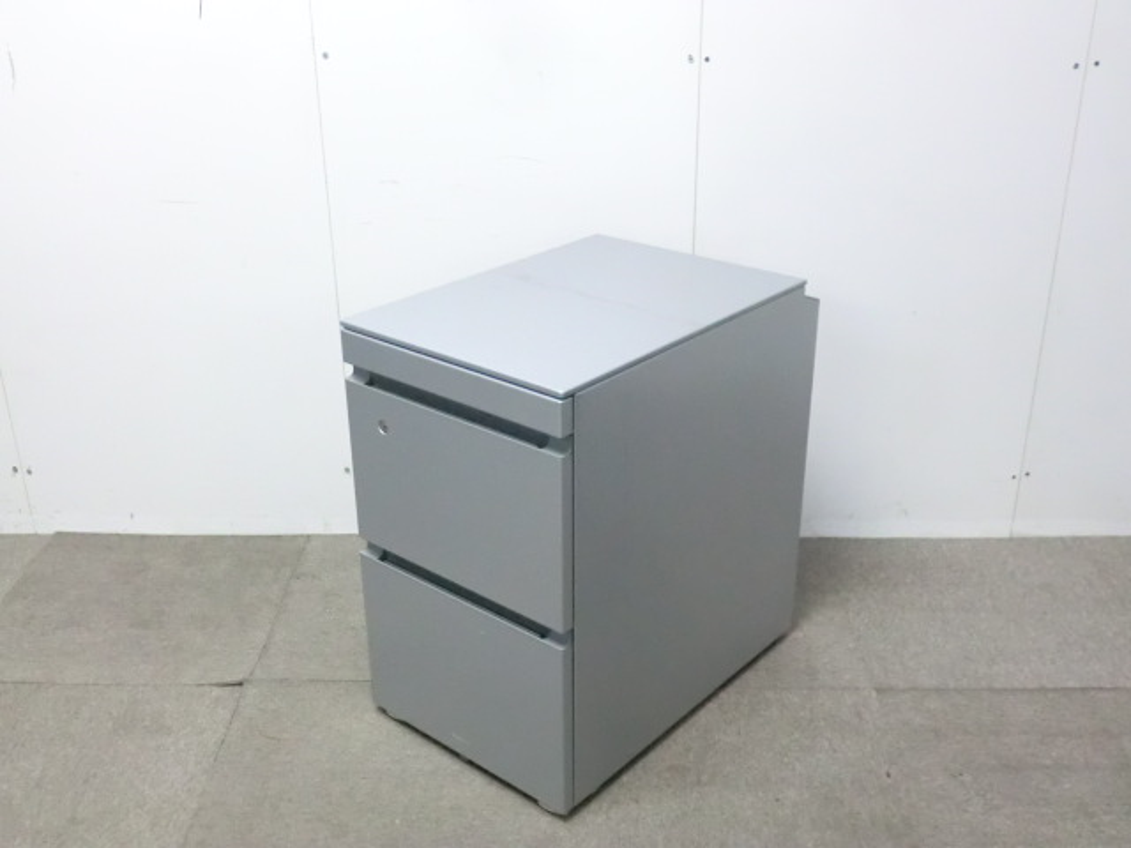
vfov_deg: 37.7
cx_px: 566
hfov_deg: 49.0
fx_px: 1242
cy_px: 424
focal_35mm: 38
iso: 800
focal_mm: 6.9
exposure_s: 1/40
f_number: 3.9
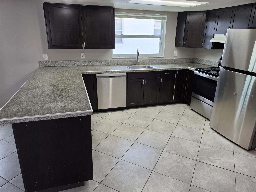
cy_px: 96
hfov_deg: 73.9
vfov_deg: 58.9
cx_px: 128
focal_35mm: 23
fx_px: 170
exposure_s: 1/120
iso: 25
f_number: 1.4
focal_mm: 6.5
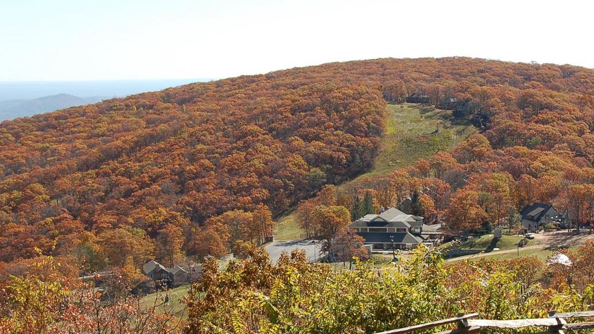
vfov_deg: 15.5
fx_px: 1224
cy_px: 178
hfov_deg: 27.2
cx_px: 363
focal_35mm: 78
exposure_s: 1/250
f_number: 8
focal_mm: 35
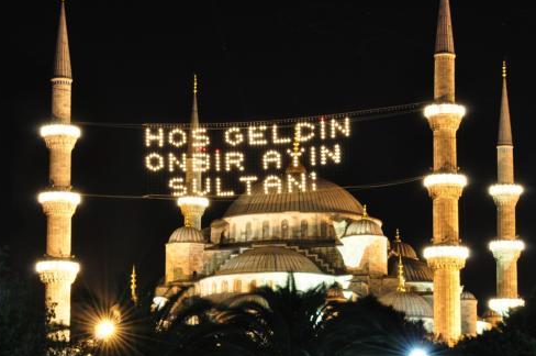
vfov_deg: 11.7
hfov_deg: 17.6
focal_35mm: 117
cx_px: 257
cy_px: 207
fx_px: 1735
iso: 200
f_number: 18
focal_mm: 55
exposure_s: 30
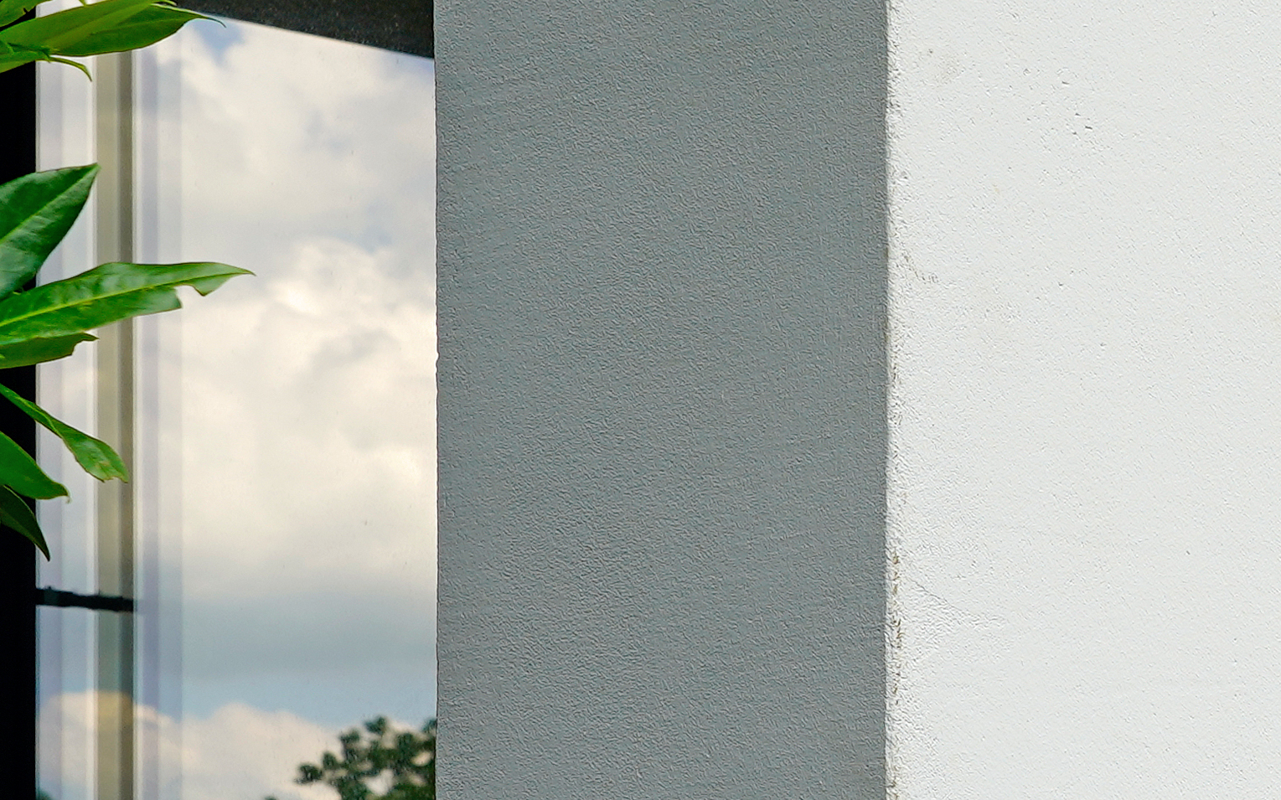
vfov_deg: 9.6
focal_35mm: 136
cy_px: 519
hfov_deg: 14.5
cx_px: 1825
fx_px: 4747
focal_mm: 34
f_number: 8
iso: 100
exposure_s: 1/125
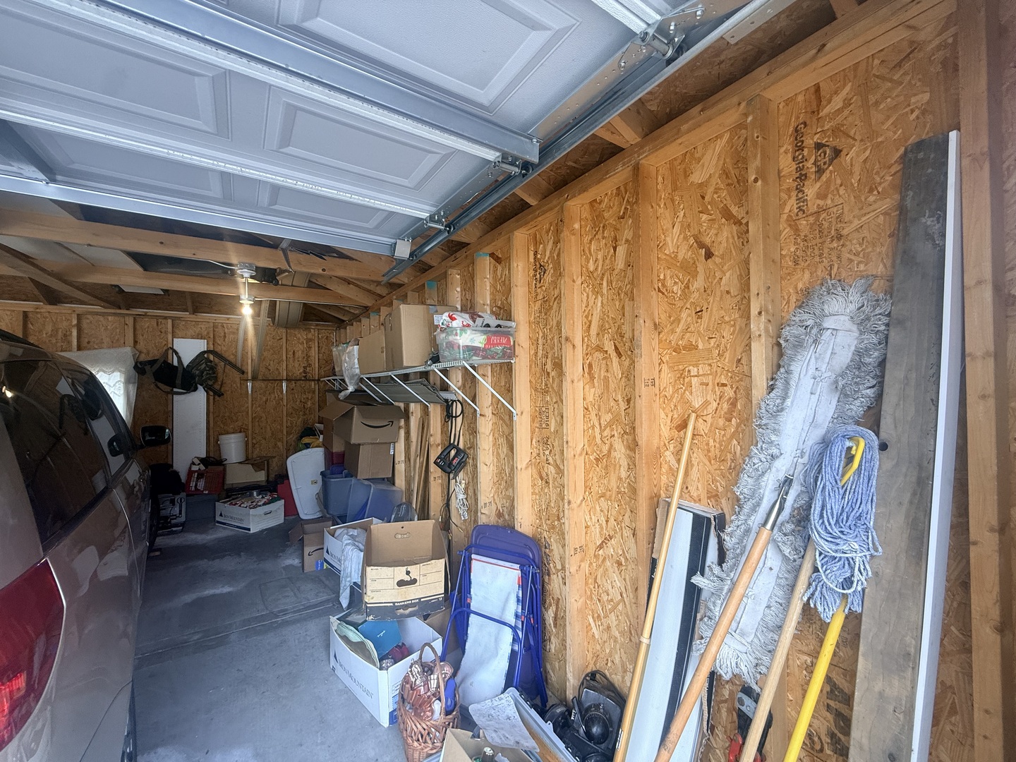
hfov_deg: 102.1
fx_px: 411
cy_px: 381
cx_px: 508
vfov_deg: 85.7
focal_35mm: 14
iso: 80
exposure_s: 1/99
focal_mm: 2.22
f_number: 2.2
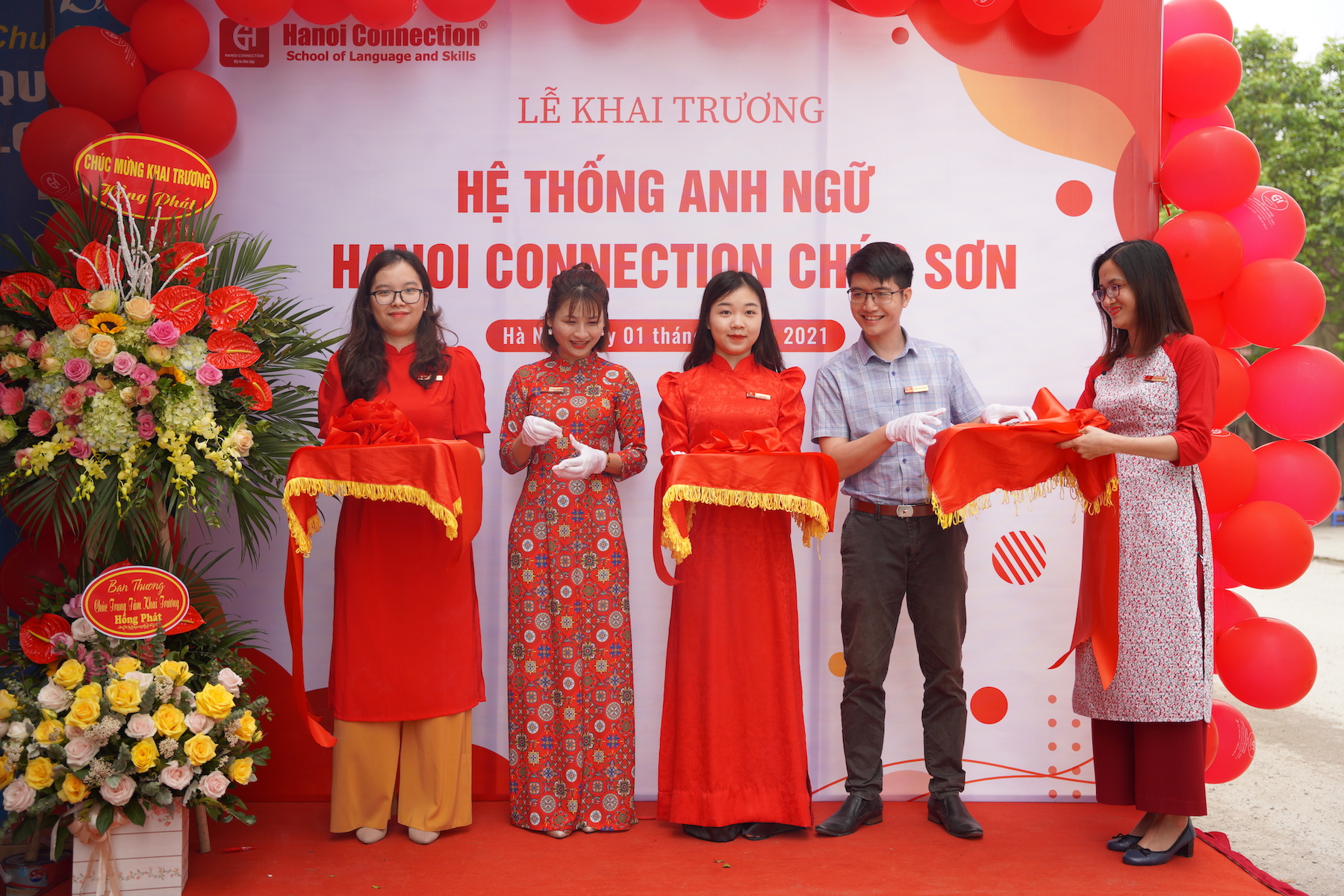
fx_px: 1519
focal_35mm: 41
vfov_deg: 32.9
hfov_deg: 47.7
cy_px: 448
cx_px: 672
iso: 160
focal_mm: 40.7
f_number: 3.2
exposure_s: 1/250
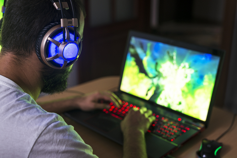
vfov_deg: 27.0
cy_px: 79
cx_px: 118
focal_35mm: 50
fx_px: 329
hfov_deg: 39.6
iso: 200
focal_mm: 50
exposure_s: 1/10
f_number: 3.5
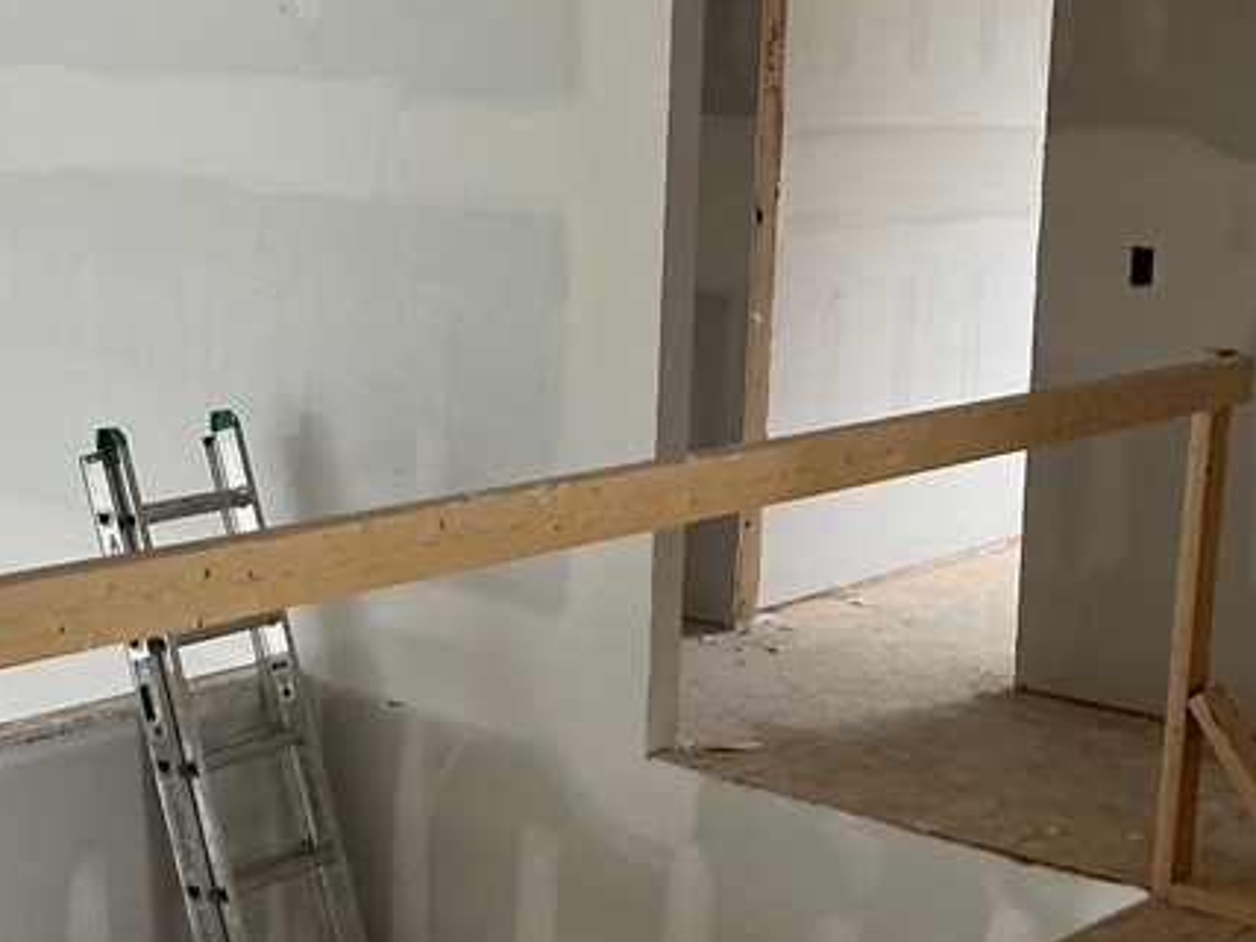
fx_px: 2431
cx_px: 464
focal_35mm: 67
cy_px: 393
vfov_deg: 21.9
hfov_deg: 28.9
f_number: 1.8
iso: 80
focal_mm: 3
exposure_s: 1/60
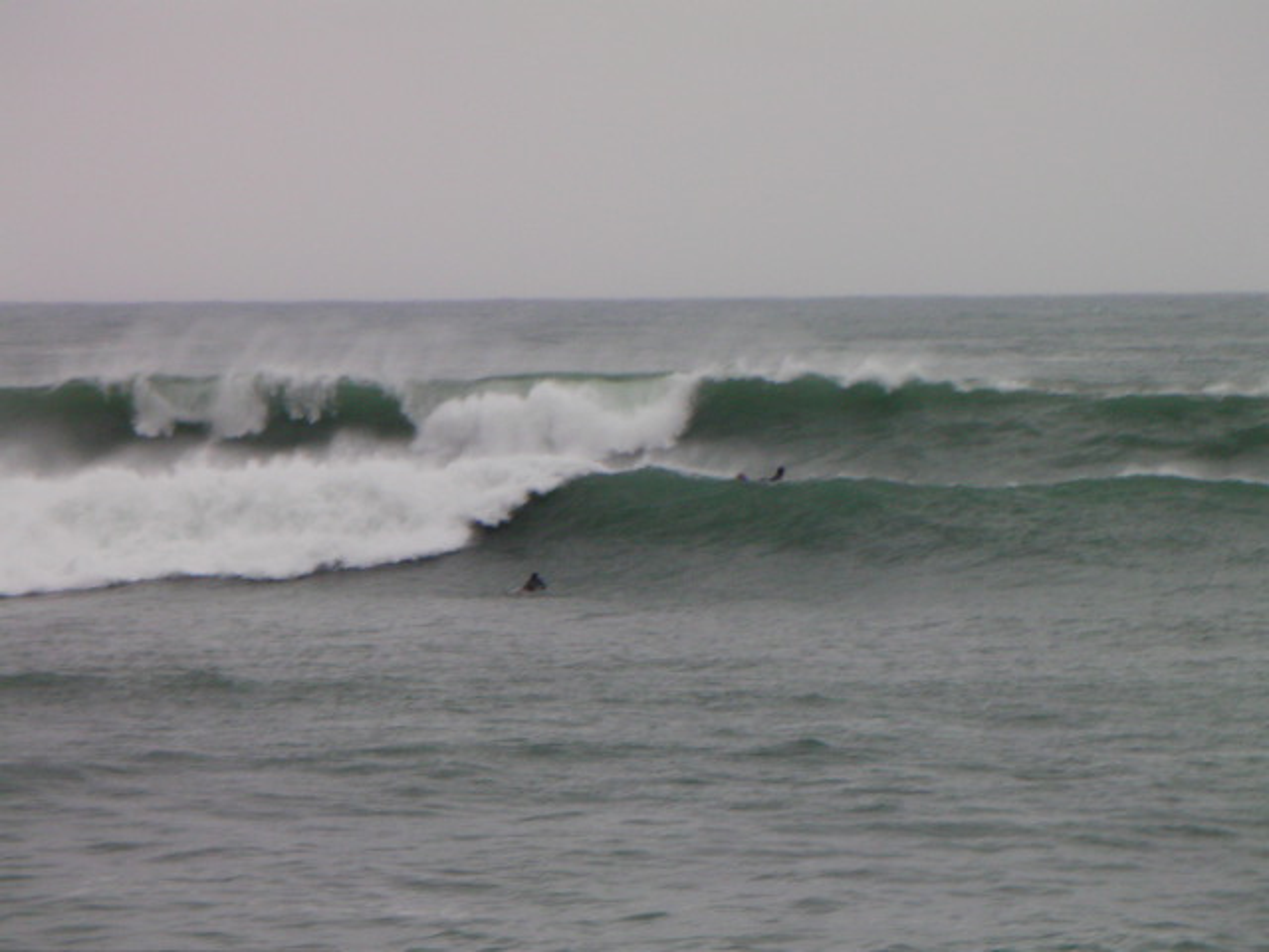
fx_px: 6342
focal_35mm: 173
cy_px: 476
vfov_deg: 8.6
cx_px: 634
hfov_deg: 11.4
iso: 149
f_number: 4.6
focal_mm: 28.9
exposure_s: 1/57.1
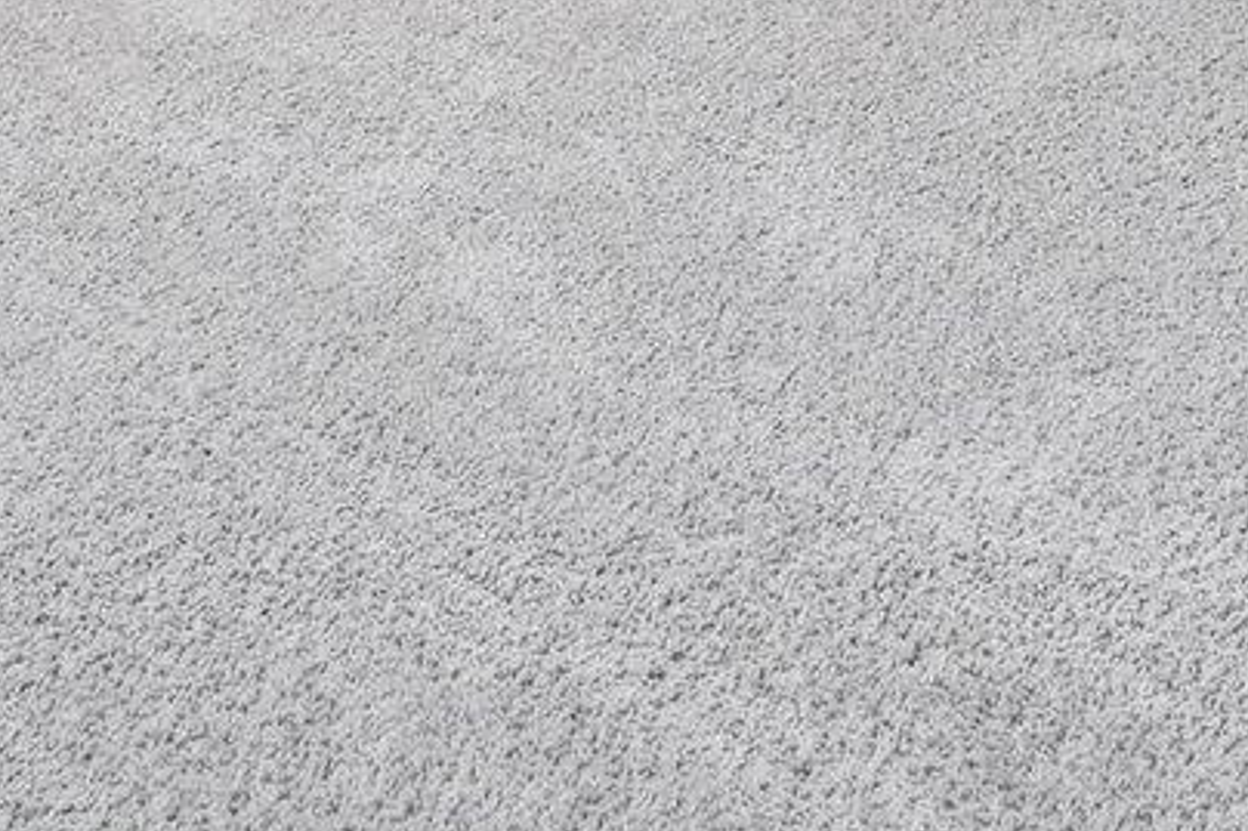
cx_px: 491
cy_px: -1126
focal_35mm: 71
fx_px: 2460
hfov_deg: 28.4
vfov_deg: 13.9
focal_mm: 14
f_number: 8
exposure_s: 1/25
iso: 400
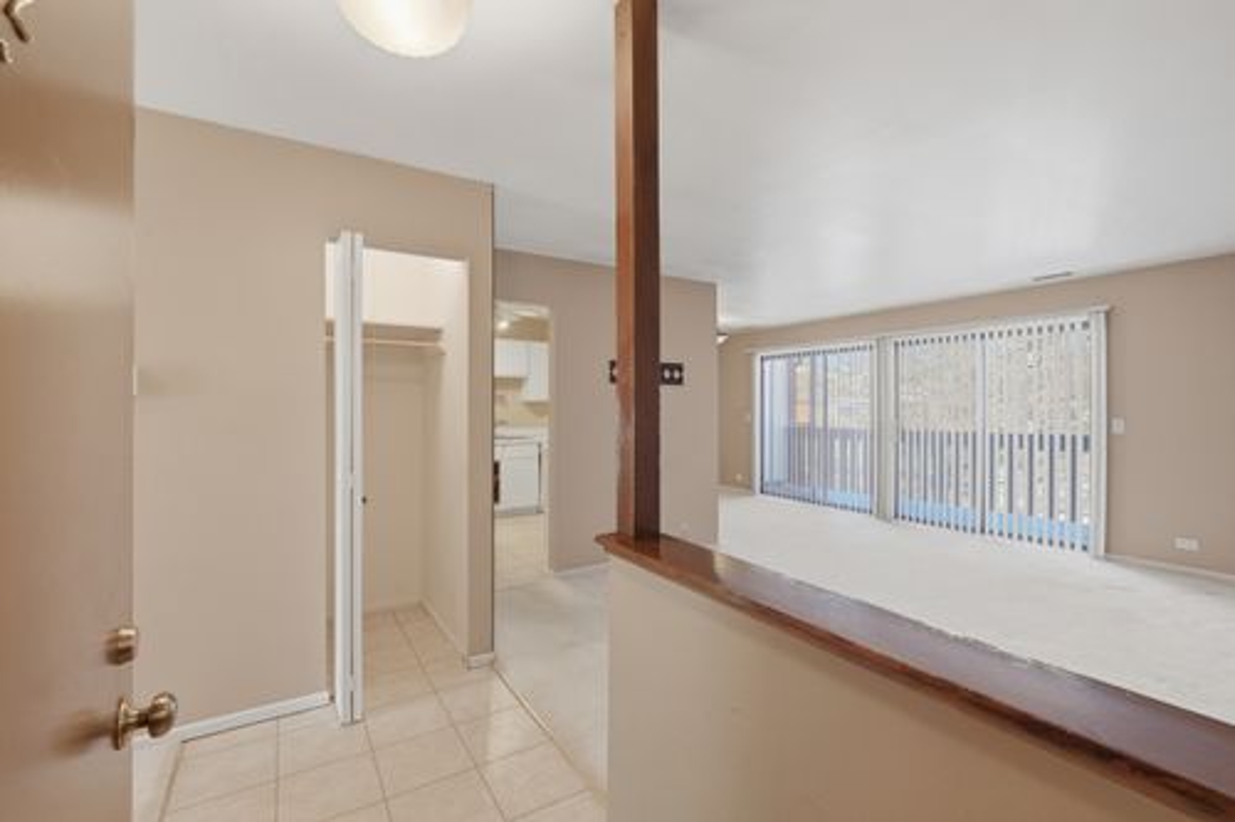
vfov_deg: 77.3
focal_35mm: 15
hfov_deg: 100.4
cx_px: 618
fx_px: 514
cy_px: 411
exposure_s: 1/450
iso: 800
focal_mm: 10
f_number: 5.6
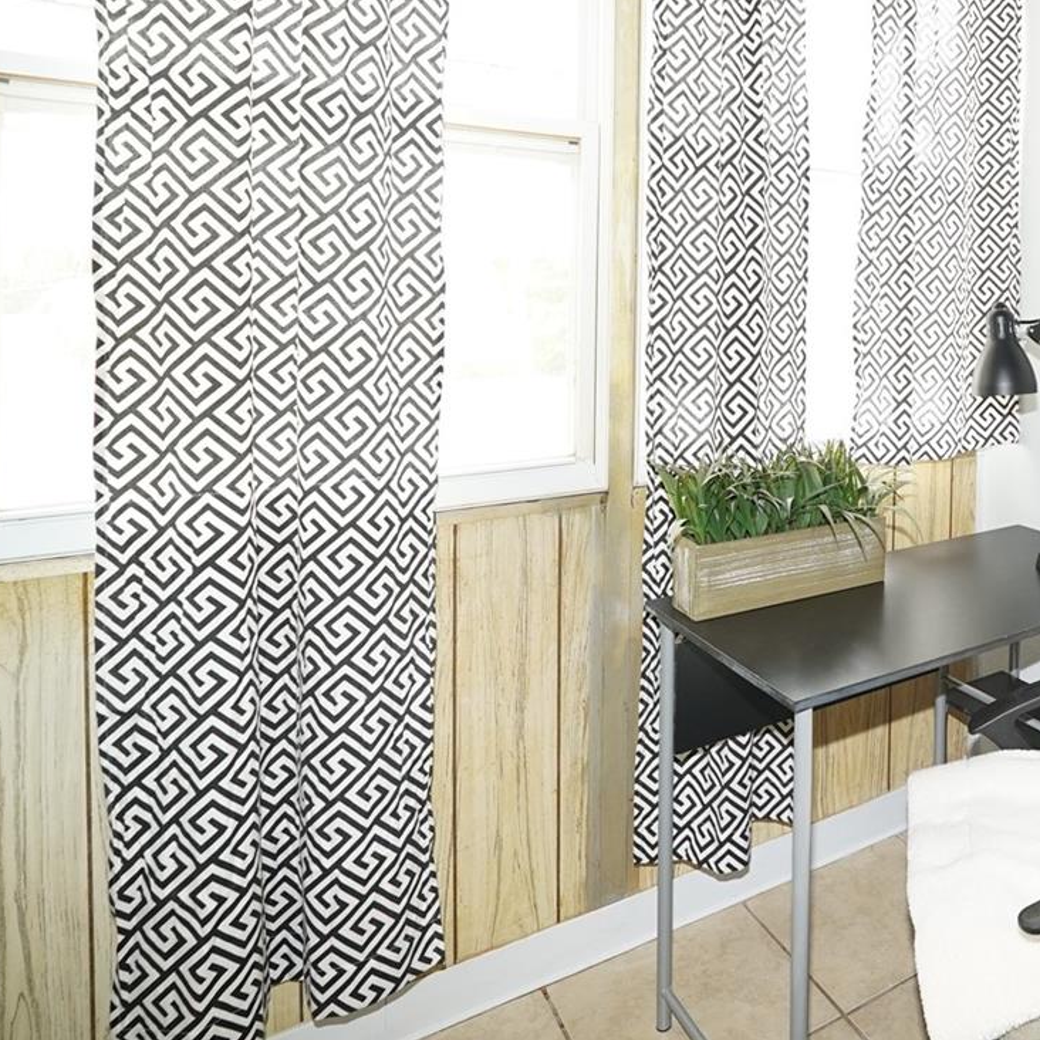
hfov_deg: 53.3
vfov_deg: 58.7
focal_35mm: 26
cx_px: 939
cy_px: 300
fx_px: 884
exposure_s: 1/80
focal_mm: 14
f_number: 4.5
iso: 1000
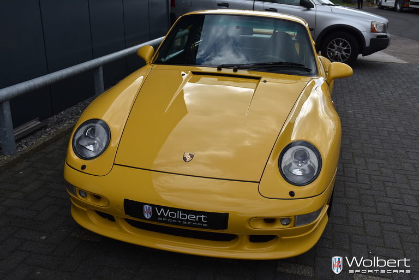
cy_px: 140
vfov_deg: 33.1
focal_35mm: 40
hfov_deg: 47.9
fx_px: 472
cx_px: 210
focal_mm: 27
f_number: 8
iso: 280
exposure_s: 1/500
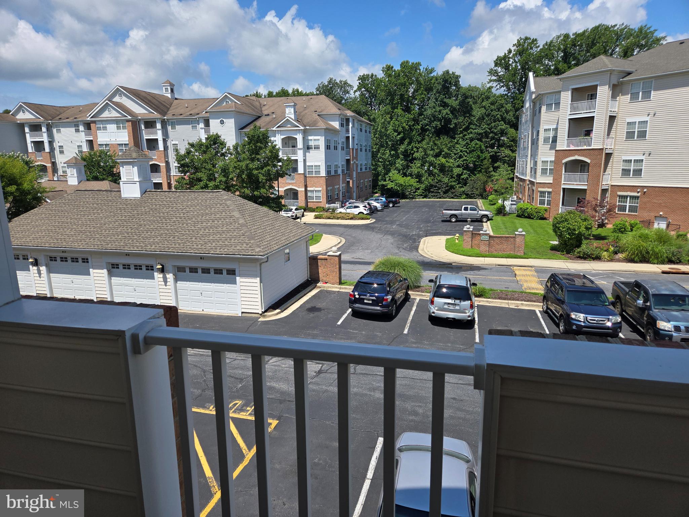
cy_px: 258
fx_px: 458
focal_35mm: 23
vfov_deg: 58.9
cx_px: 344
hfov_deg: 73.9
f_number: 1.8
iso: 25
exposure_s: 1/1834
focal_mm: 5.4
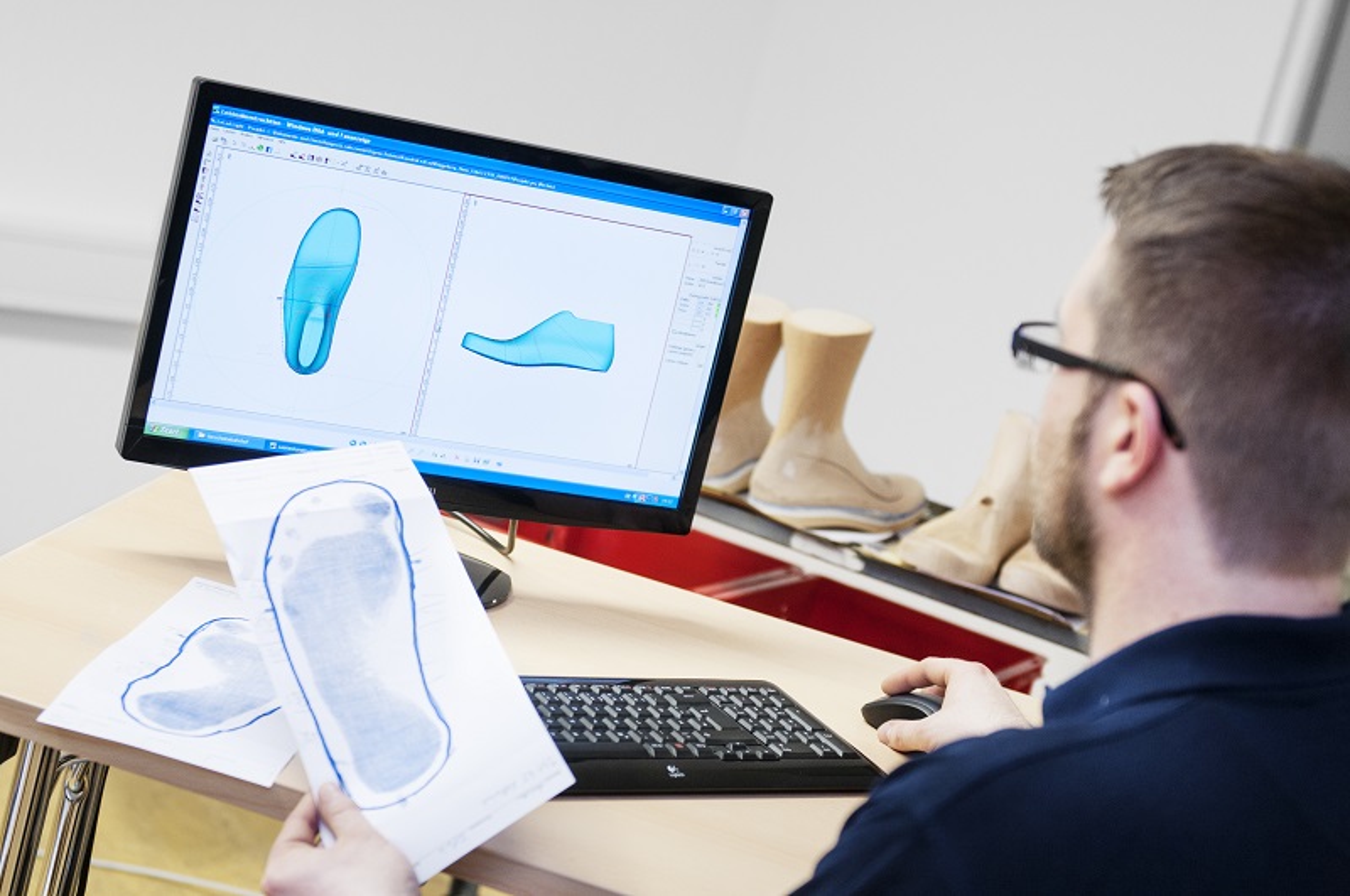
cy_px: 448
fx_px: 2808
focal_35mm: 75
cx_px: 675
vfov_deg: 18.1
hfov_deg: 27.0
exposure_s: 1/60
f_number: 3.2
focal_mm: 50
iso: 400
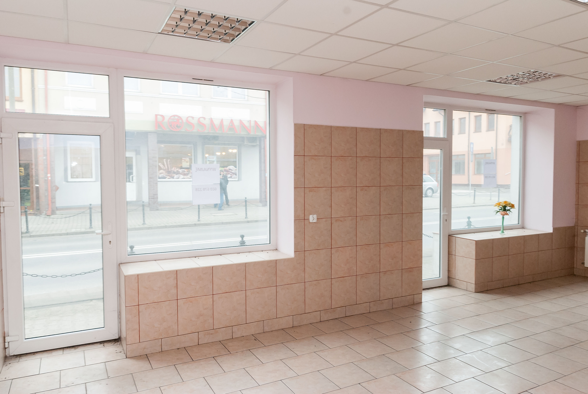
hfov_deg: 70.4
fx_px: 417
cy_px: 197
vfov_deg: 50.5
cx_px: 294
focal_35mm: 26
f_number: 6.3
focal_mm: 17
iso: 800
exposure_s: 1/60
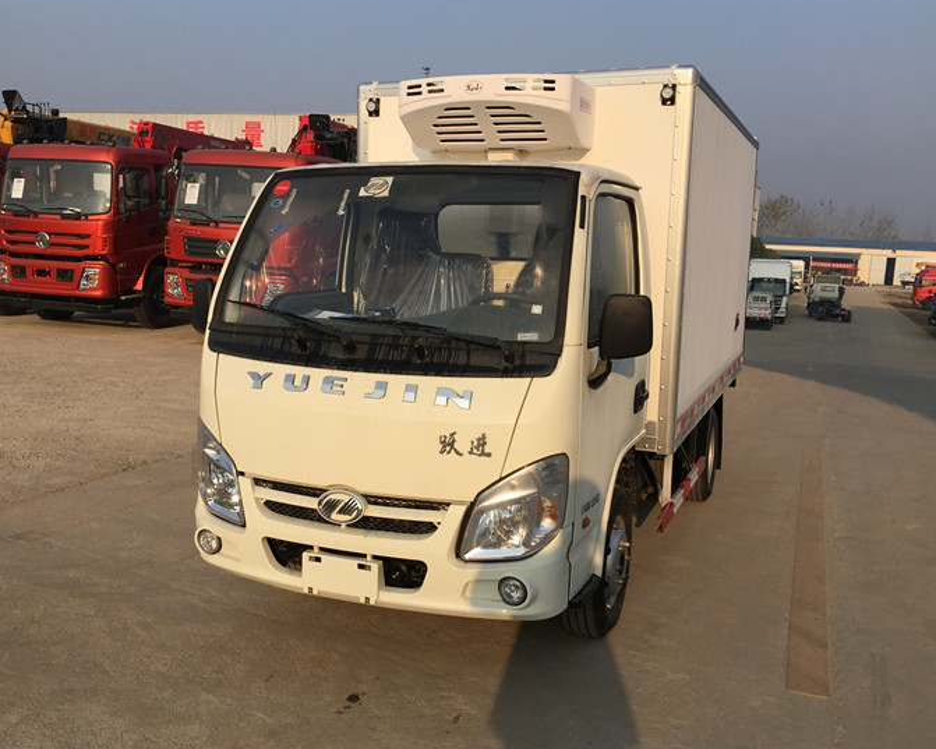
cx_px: 428
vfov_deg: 43.4
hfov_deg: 52.8
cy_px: 379
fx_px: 942
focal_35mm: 34
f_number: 2.2
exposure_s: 1/1374
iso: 25
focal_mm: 4.15
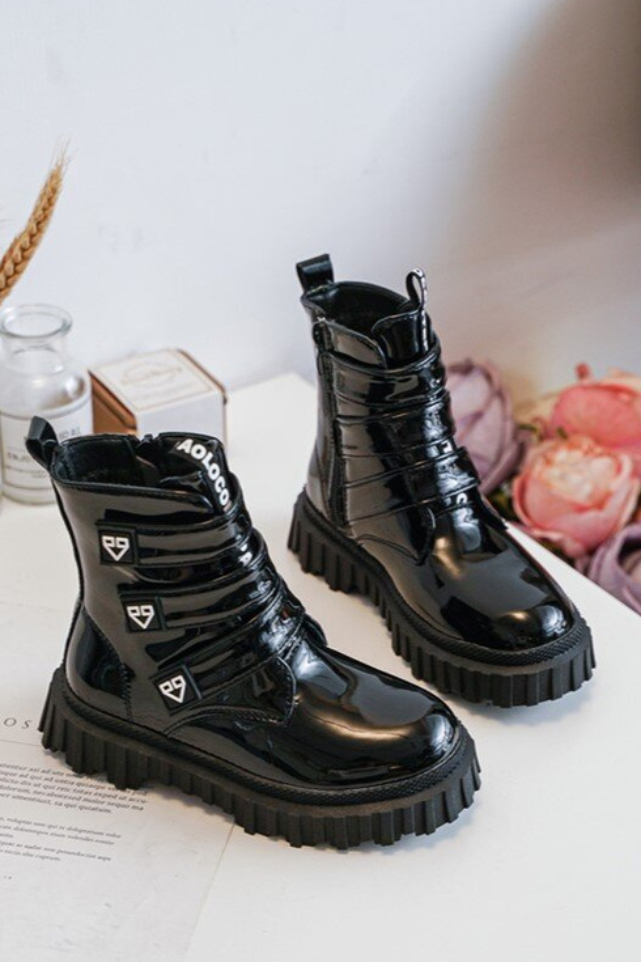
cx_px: 326
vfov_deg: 39.6
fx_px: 1335
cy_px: 480
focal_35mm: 50
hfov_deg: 27.0
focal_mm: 49
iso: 500
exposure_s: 1/100
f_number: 4
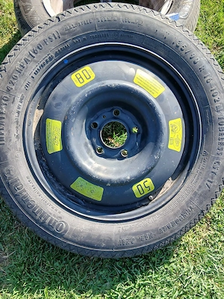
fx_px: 224
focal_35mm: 26
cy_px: 150
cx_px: 112
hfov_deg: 53.1
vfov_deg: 67.3
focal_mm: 3.98
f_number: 1.8
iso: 20
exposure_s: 1/110
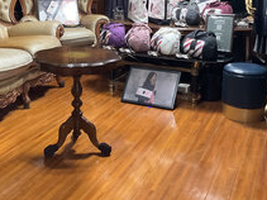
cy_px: 37
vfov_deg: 26.0
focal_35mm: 55
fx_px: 424
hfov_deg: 34.8
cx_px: 108
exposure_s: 1/45
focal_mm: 3
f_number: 1.8
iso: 250
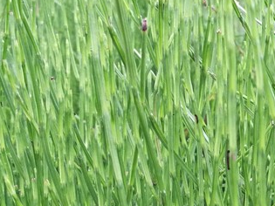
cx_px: 327
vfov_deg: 14.3
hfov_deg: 18.2
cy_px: 159
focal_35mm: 103
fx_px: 818
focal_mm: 4.5
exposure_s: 1/50
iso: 50
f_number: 4
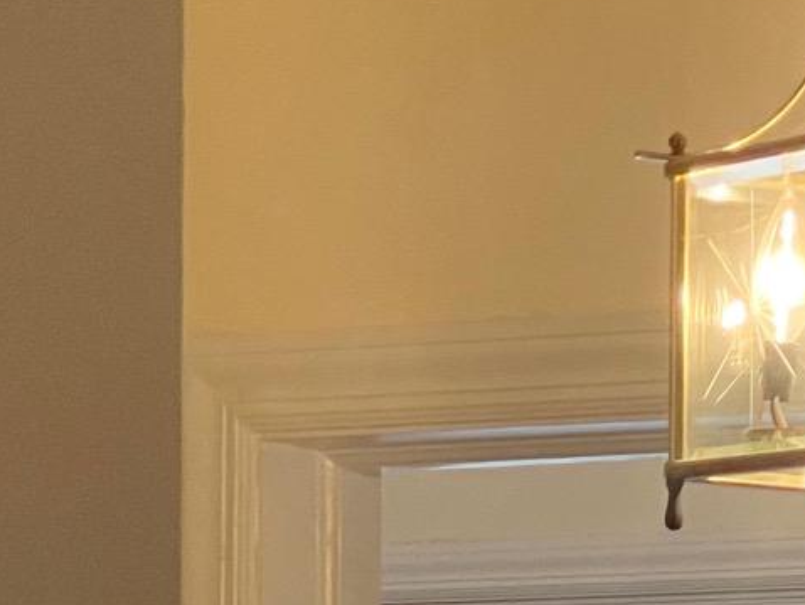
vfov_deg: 5.4
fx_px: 6375
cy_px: 918
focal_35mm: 274
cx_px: 1288
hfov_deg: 7.1
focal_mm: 7.5
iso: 64
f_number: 2.2
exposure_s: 1/120
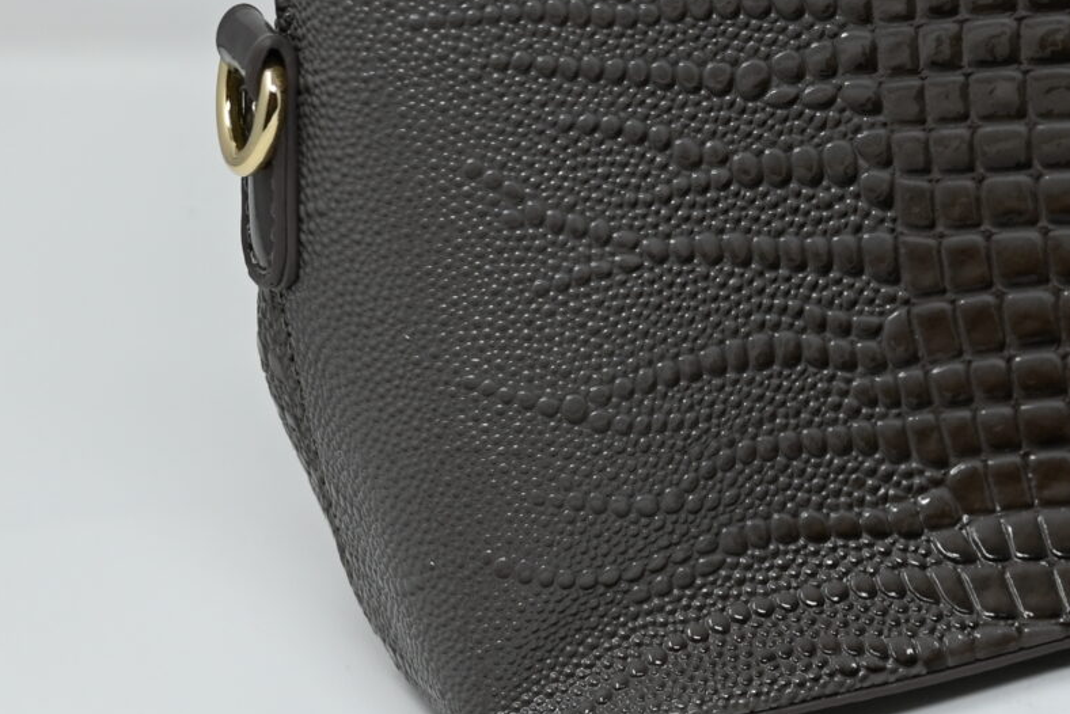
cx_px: 1407
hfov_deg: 15.0
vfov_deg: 10.5
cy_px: 229
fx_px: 3865
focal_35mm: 130
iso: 400
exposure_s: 1/250
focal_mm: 40
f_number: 4.5
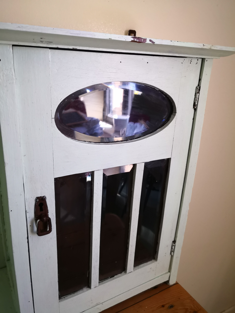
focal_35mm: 27
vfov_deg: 65.3
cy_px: 156
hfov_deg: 51.4
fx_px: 244
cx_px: 118
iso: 200
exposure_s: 1/100
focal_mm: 3.95
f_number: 1.6
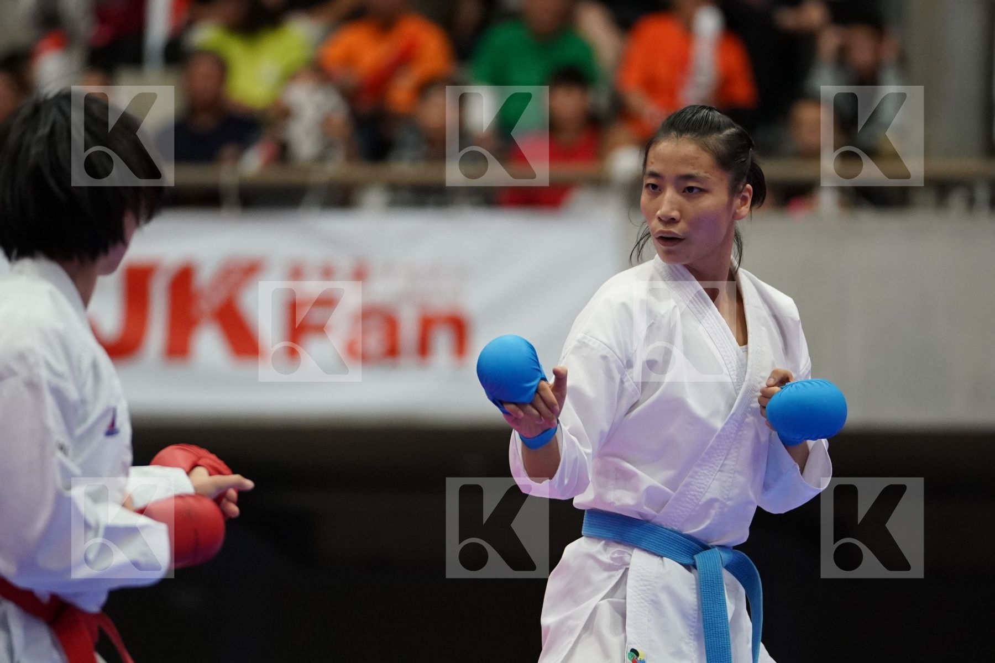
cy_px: 332
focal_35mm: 280
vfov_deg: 4.9
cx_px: 498
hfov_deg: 7.4
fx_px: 7738
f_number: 2.8
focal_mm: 187
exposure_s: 1/1000
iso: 3200
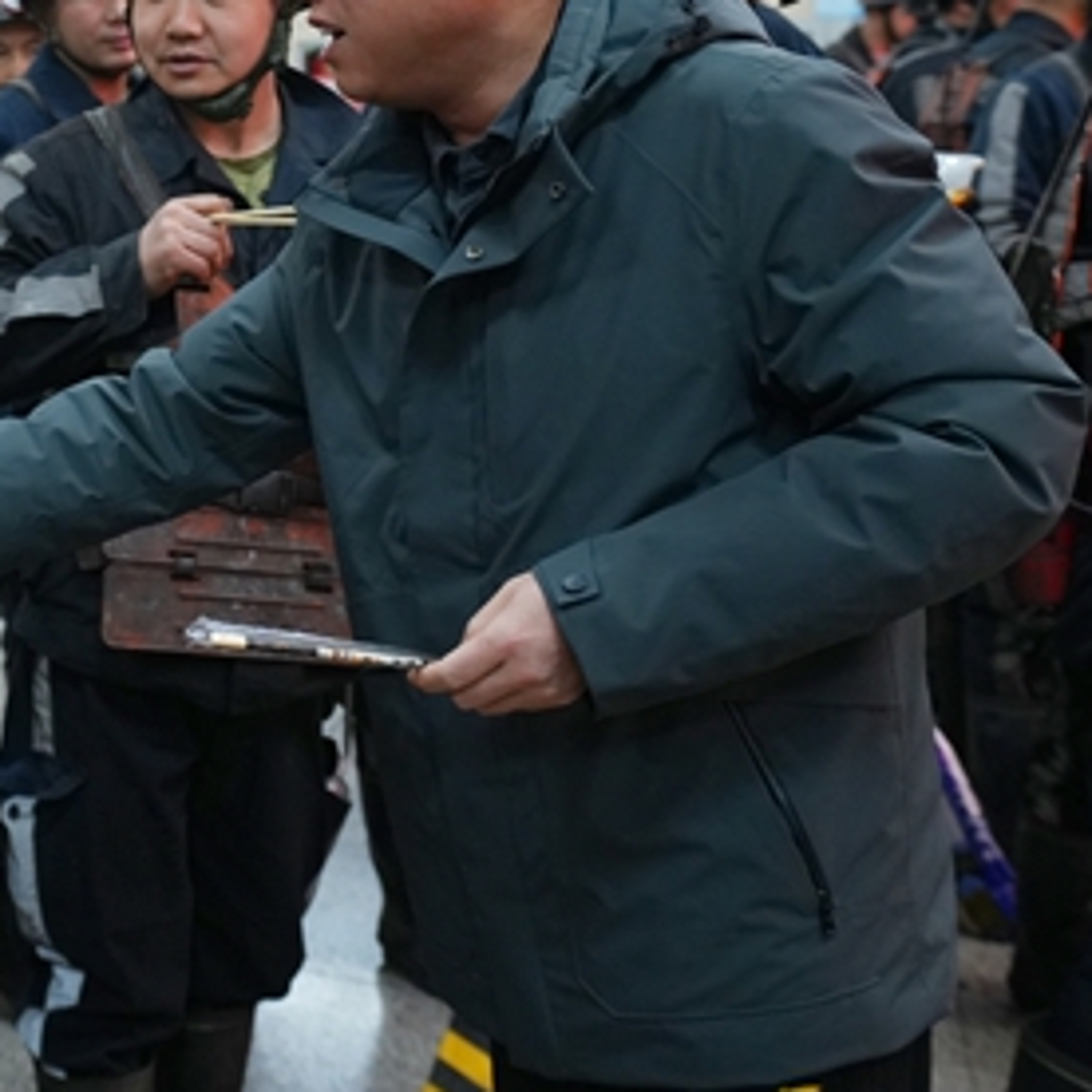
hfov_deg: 31.9
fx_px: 1713
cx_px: -59
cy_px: 332
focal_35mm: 48
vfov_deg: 34.9
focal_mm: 26
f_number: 3.2
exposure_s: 1/200
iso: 1600
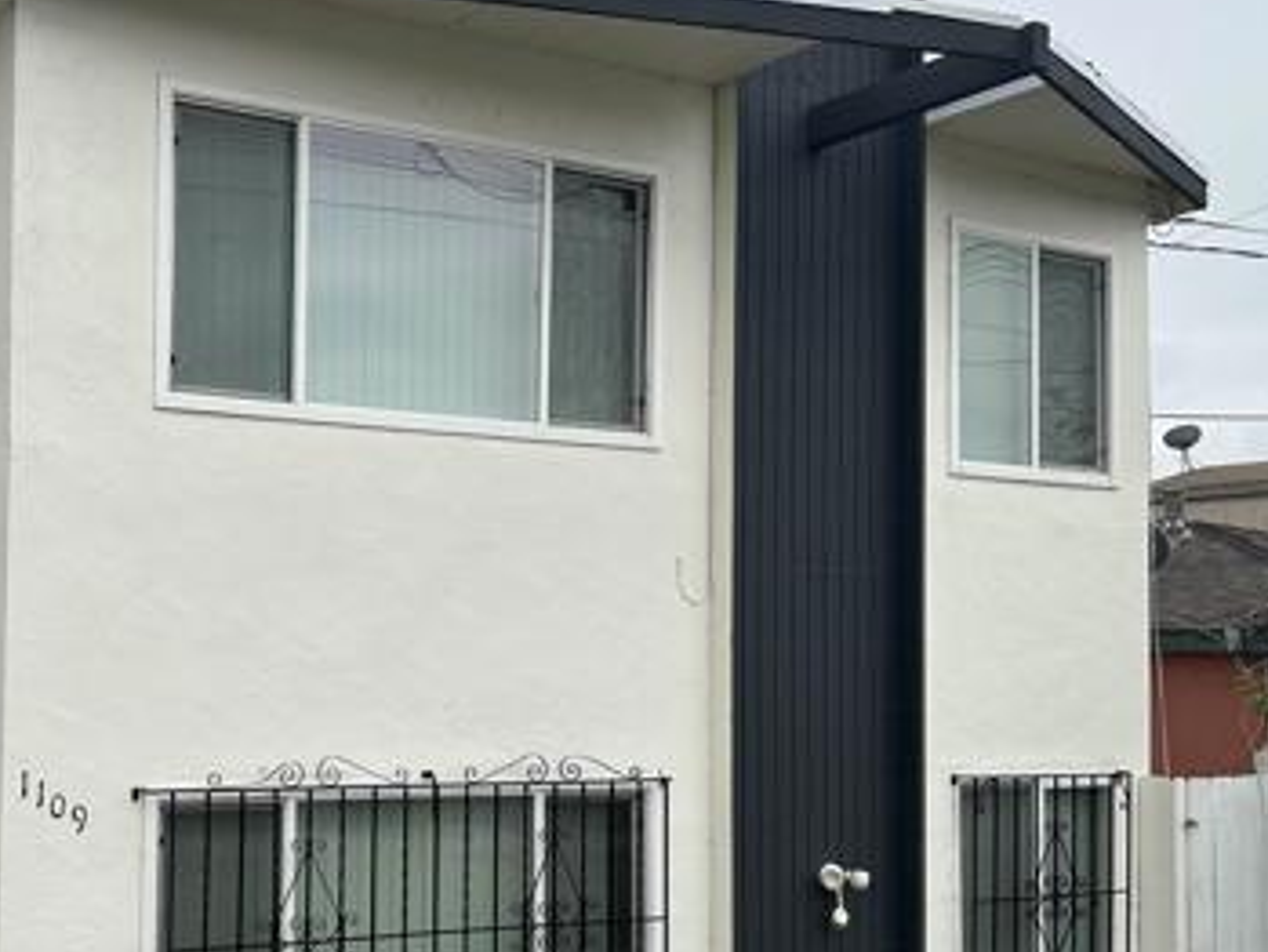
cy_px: 581
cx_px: 240
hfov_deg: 41.0
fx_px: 1612
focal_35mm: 44
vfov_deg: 32.8
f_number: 1.78
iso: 80
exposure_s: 1/5848
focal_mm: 6.86
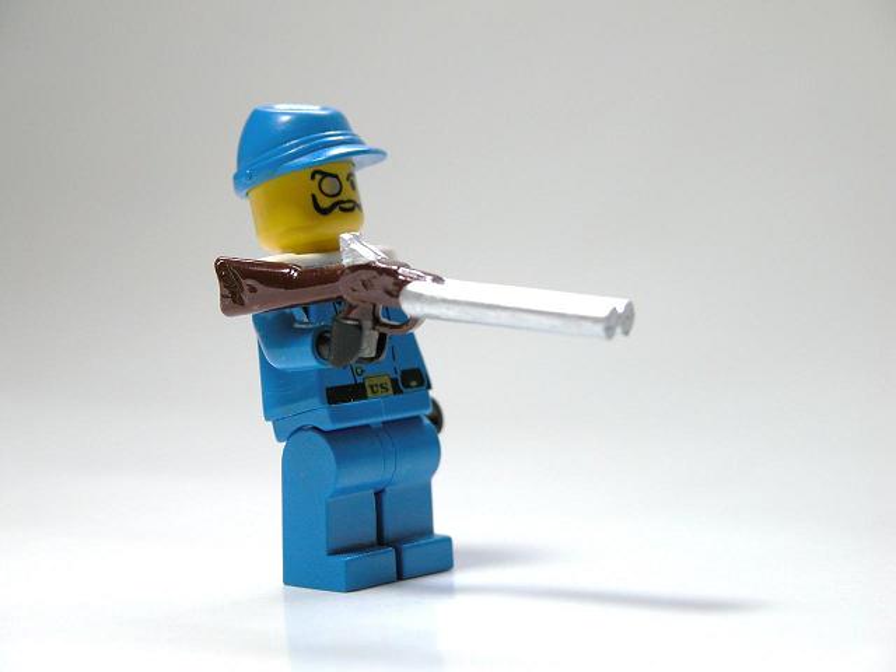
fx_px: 3520
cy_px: 336
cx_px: 448
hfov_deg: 14.5
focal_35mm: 136
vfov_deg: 10.9
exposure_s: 1/63.2
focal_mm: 34.7
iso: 100
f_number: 3.8
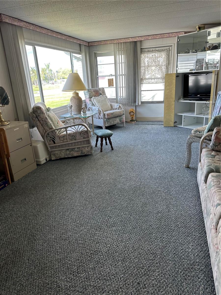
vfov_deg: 71.6
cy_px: 148
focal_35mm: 24
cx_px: 110
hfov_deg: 56.8
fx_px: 204
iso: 64
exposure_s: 1/183
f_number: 1.78
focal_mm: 6.86
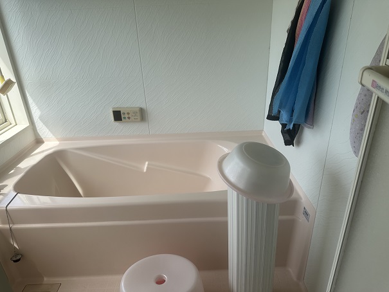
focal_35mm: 24
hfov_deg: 71.6
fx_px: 270
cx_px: 194
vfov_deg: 56.8
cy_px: 146
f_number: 1.78
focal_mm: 6.86
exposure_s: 1/1029
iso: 80
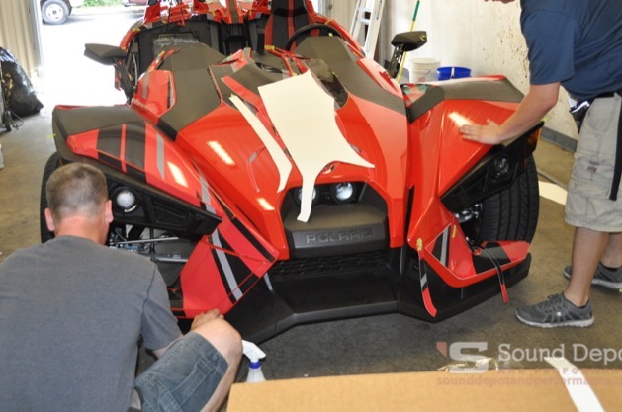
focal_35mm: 42
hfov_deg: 46.4
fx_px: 724
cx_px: 285
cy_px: 166
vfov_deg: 31.7
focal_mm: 22
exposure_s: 1/125
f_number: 3.8
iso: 800
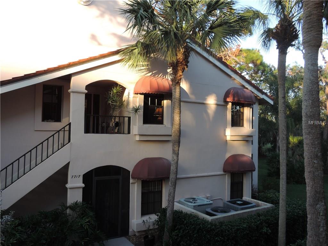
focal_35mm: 30
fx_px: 284
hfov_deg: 60.0
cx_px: 164
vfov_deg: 46.8
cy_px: 123
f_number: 3.1
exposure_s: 1/125
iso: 80
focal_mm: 5.3
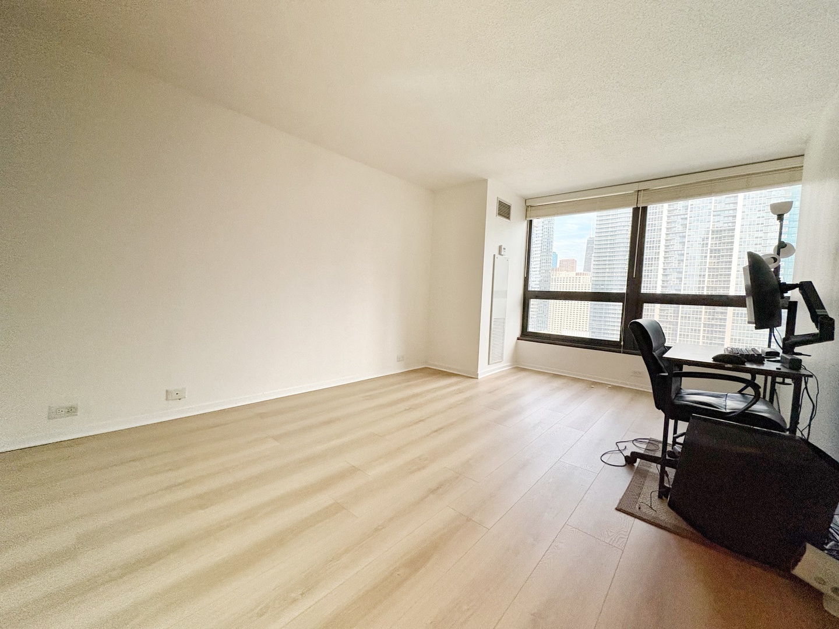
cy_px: 314
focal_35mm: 14
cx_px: 420
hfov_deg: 102.1
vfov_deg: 85.7
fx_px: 339
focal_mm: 2.22
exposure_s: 1/60
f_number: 2.2
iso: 500
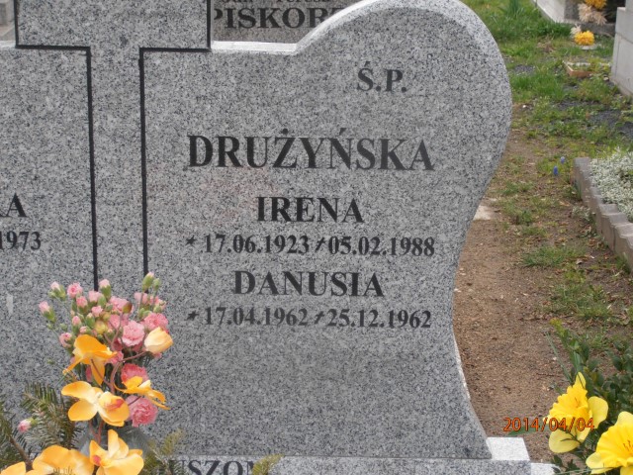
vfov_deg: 16.8
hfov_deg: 22.3
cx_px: 316
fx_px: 1609
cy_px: 238
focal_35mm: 88
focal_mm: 15.51
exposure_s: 1/80
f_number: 5.1
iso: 80
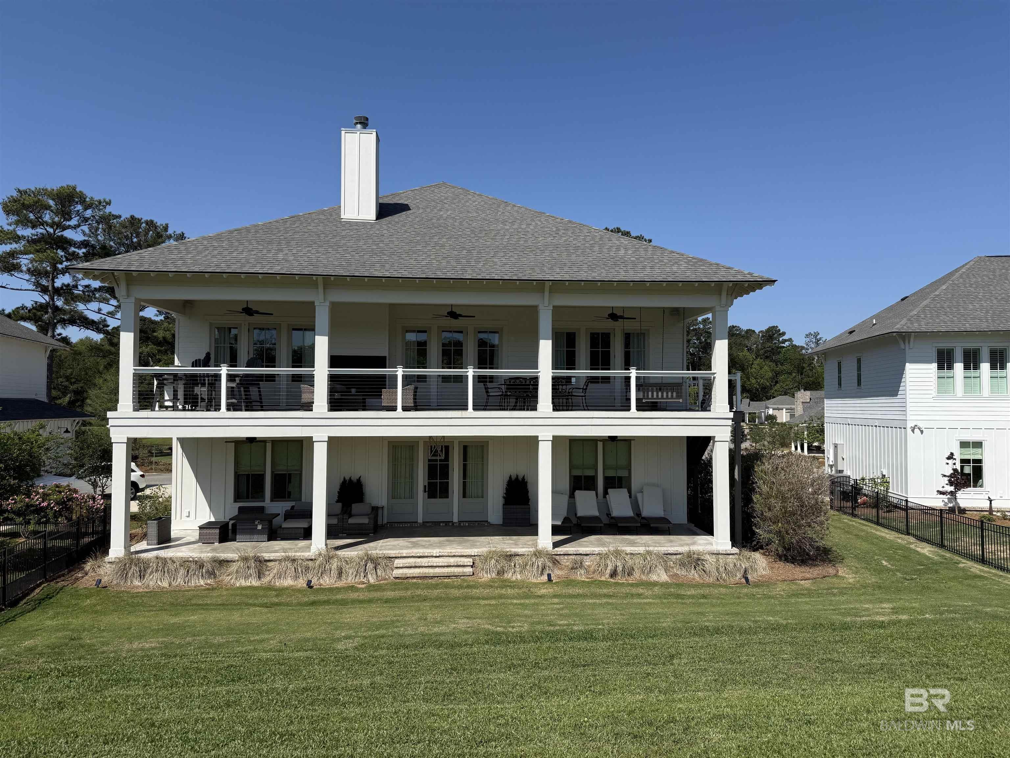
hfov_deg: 71.6
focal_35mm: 24
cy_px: 379
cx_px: 505
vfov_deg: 56.8
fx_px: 700
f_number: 1.78
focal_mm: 6.76
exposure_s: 1/6711
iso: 80
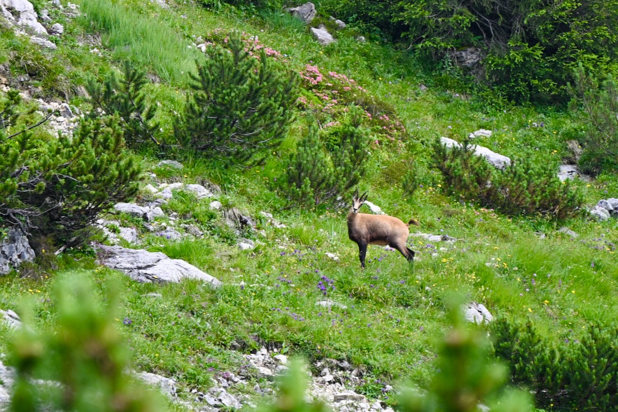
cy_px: 206
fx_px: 3434
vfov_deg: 6.9
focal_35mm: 200
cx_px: 309
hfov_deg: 10.3
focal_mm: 200
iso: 125
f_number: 6.3
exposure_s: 1/200
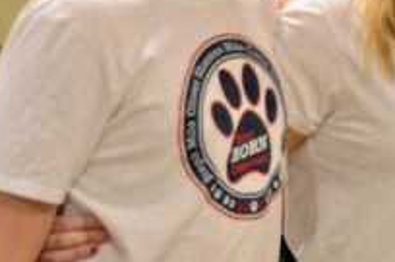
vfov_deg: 4.7
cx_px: 645
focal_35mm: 291
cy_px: 77
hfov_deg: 7.0
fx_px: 3183
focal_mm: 55
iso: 6400
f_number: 4.8
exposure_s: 1/100
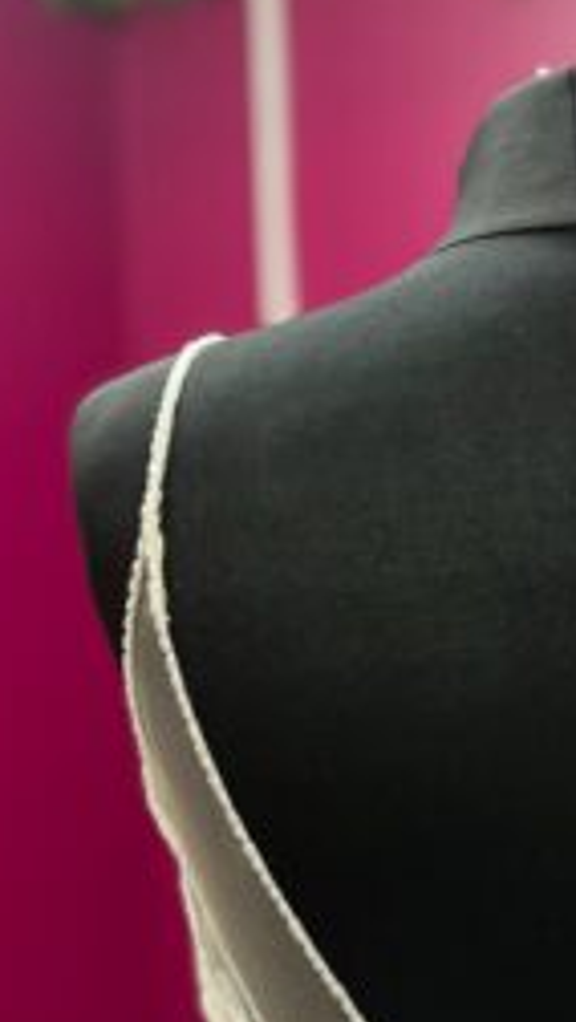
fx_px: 1302
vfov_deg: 42.1
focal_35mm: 48
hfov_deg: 24.2
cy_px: 708
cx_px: 531
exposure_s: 1/50
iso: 200
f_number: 1.6
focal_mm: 5.1
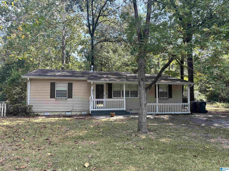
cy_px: 86
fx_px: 172
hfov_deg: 67.3
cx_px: 114
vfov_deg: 53.1
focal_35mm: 26
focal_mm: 5.96
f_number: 1.6
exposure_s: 1/517
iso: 50
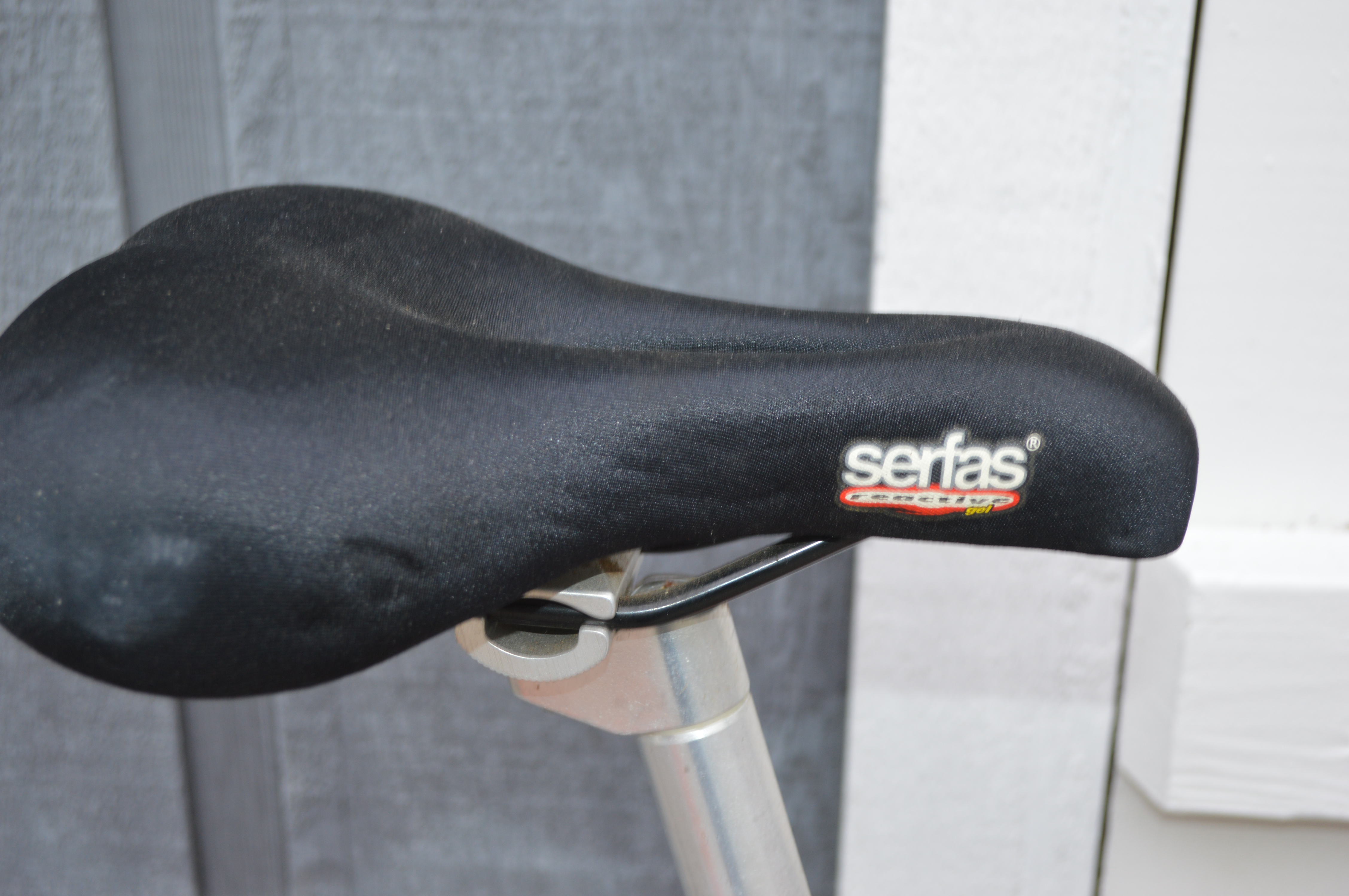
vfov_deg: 25.0
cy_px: 448
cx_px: 674
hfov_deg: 36.9
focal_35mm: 54
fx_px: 2022
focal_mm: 36
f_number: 5
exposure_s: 1/125
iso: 320
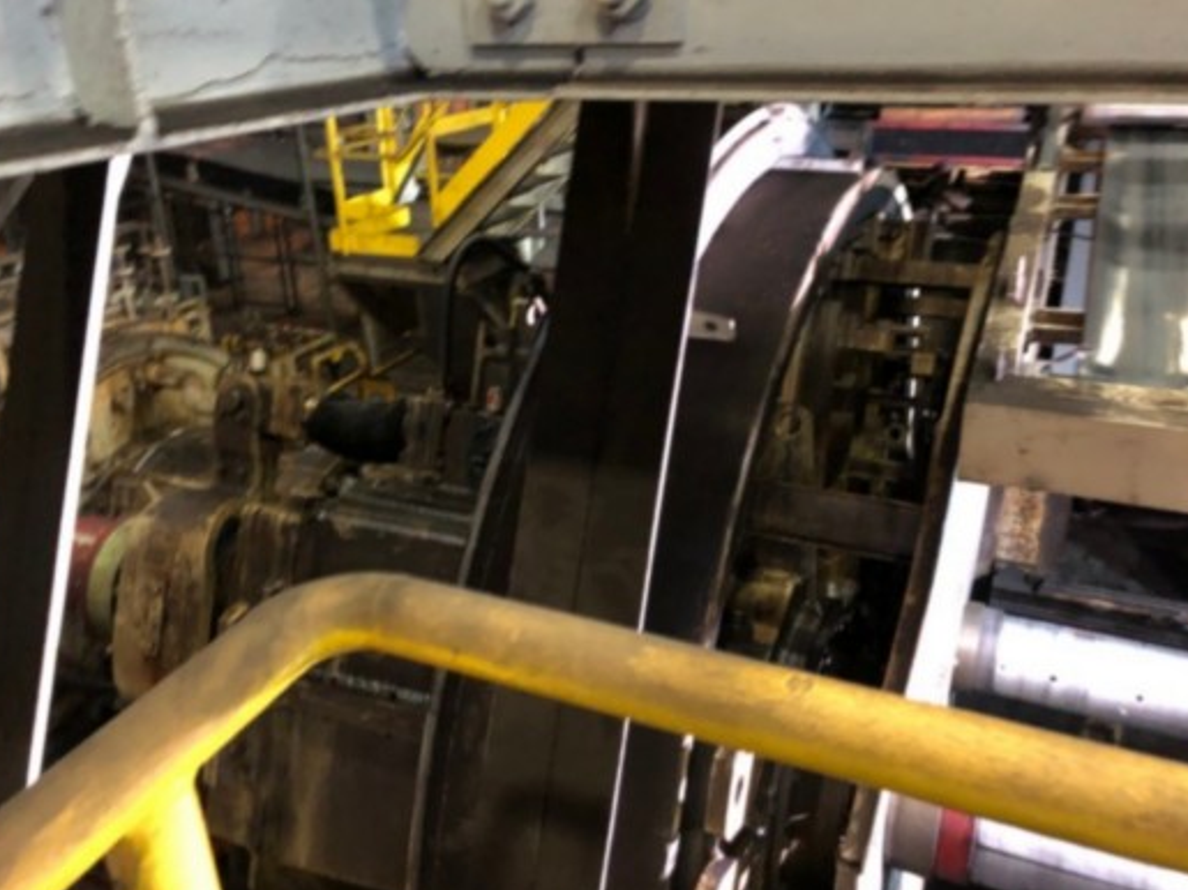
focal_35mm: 29
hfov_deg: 61.7
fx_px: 995
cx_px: 585
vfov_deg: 48.2
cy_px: 459
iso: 100
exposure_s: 1/4
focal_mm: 4
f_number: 1.8
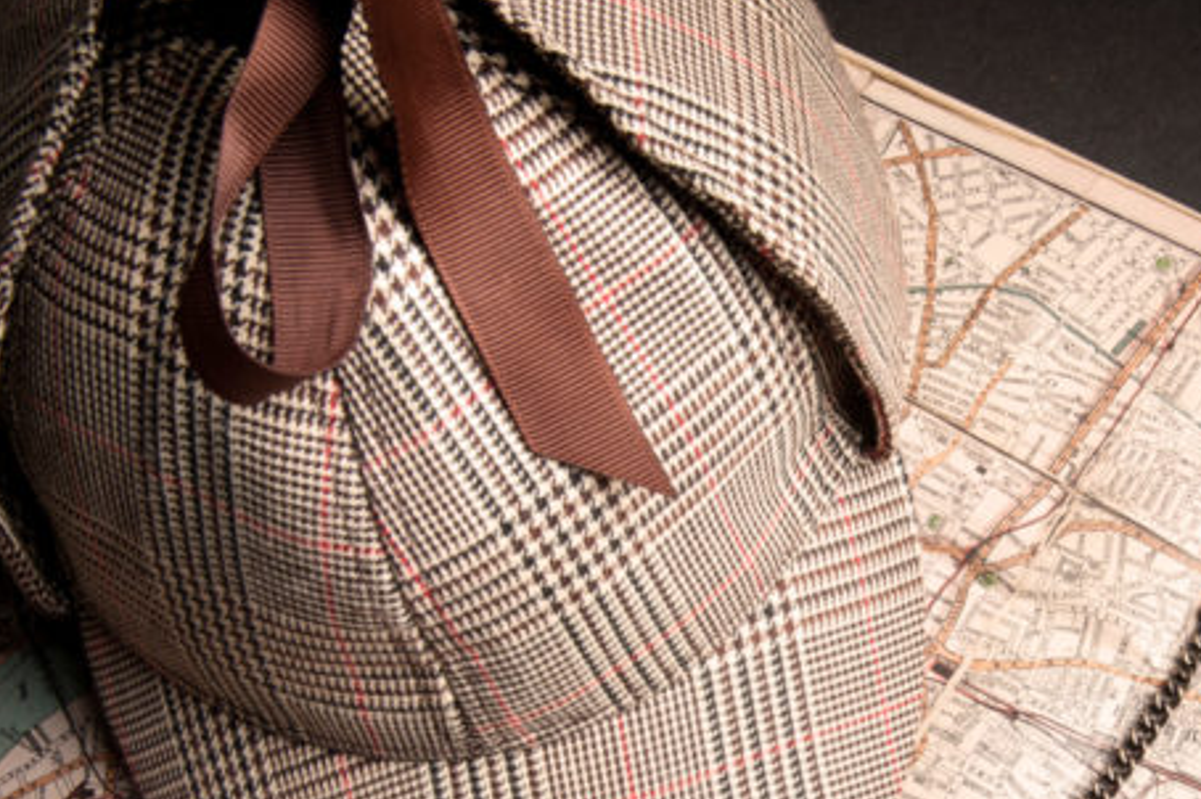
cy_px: 706
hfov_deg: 31.1
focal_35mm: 64
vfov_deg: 20.8
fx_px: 2133
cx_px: 852
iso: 100
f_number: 16
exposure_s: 1/200
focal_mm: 31
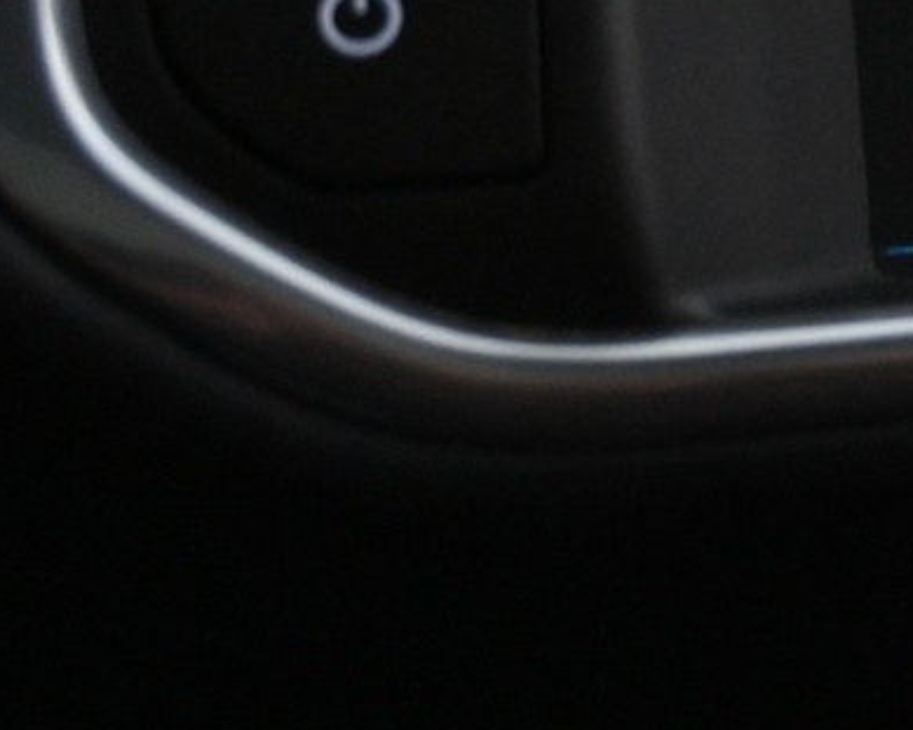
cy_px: -263
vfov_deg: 11.6
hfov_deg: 13.1
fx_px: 3485
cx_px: 1777
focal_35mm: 129
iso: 2500
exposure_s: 1/40
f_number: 4
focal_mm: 22
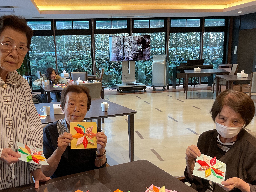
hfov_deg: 47.7
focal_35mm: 39
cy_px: 117
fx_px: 288
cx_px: 108
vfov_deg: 36.7
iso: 80
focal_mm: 3
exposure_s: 1/60
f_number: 1.8
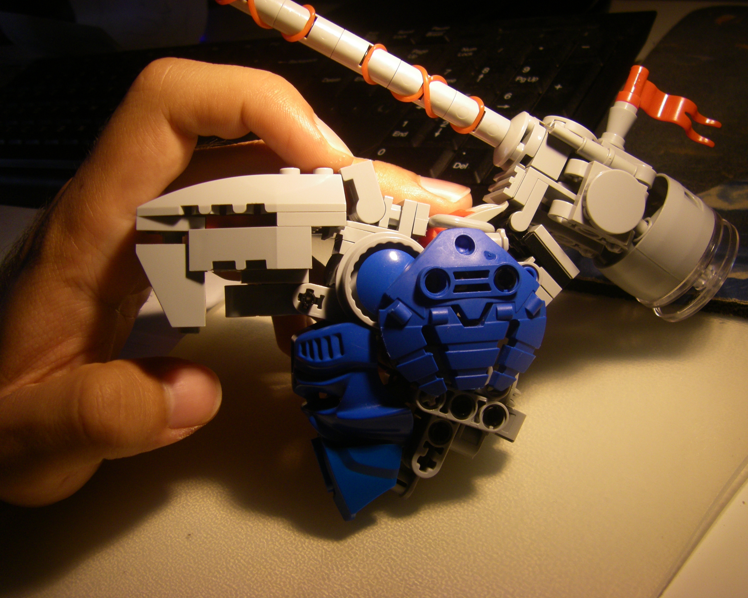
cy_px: 299
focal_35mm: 40
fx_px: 885
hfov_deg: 45.8
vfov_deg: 37.3
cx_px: 394
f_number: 3.5
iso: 100
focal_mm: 6.3
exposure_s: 1/50
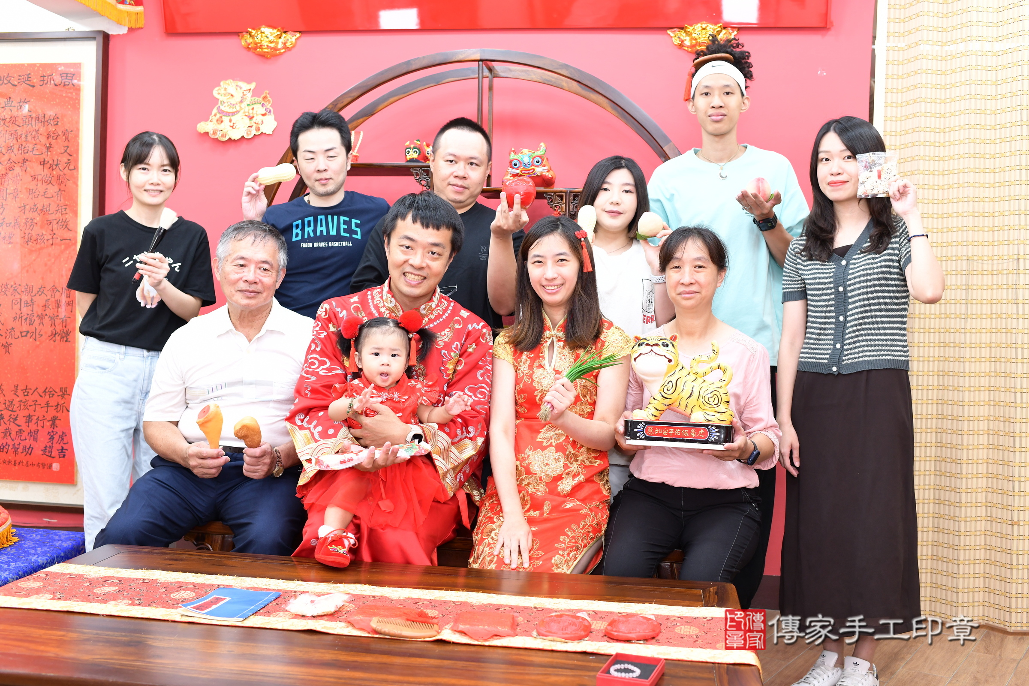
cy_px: 343
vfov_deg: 37.9
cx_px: 514
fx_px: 1000
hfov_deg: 54.4
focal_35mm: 35
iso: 1000
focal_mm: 35
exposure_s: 1/200
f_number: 4.5
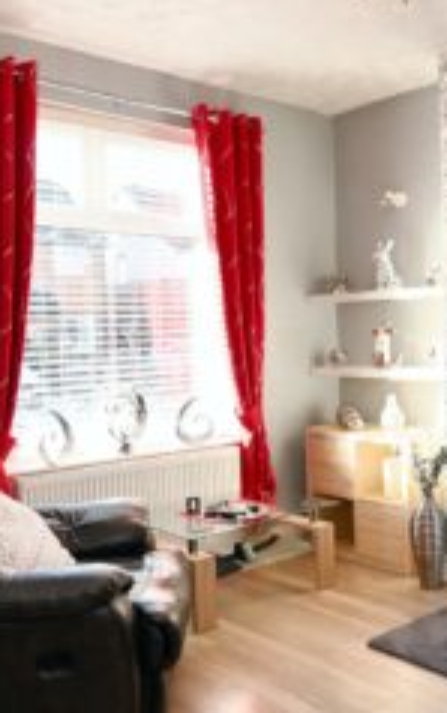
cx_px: 276
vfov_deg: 52.7
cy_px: 376
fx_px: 720
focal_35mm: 37
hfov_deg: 34.3
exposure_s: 1/200
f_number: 10
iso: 5000
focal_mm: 15
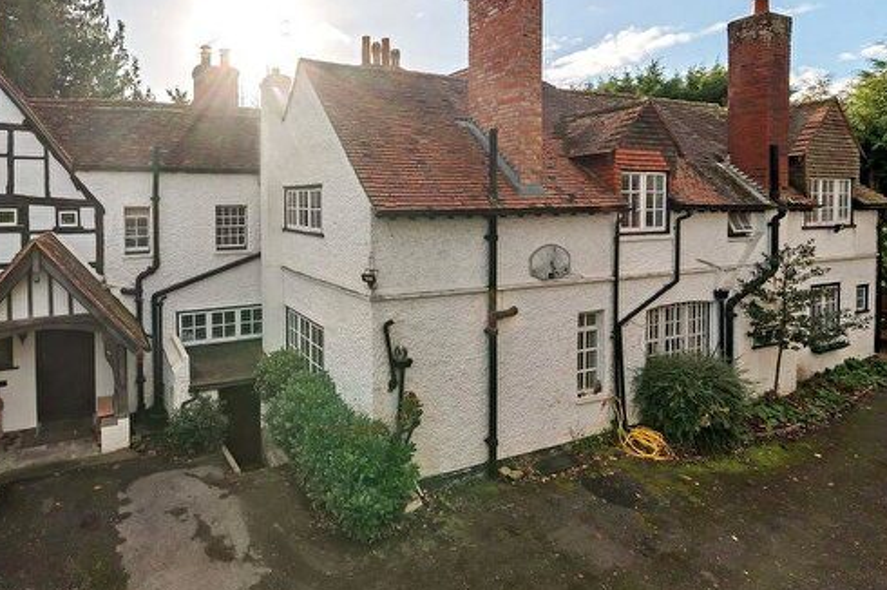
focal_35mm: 20
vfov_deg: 60.8
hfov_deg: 81.0
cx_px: 291
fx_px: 492
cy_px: 210
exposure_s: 1/800
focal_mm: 14
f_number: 8
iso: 400
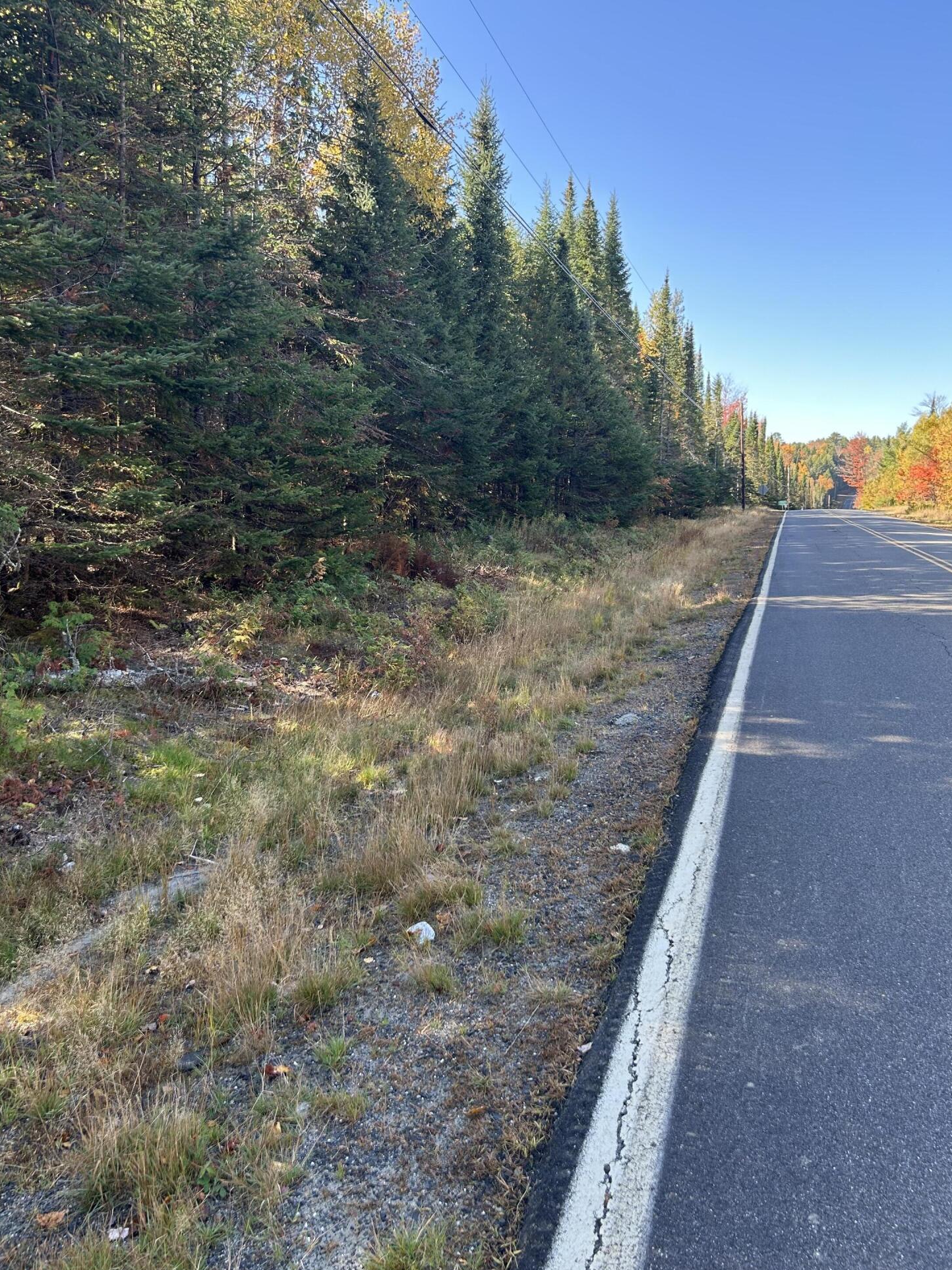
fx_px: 990
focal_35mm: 27
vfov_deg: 65.3
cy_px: 617
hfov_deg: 51.3
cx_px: 472
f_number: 1.5
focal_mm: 5.7
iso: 50
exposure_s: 1/339
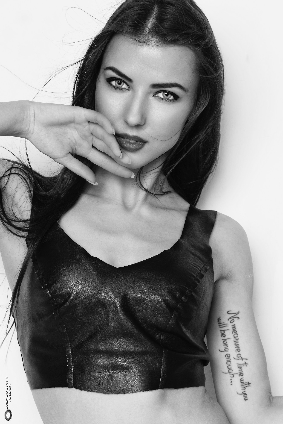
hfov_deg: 7.6
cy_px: 212
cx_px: 142
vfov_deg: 11.4
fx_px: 2122
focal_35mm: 180
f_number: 10
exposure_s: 1/160
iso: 100
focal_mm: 120
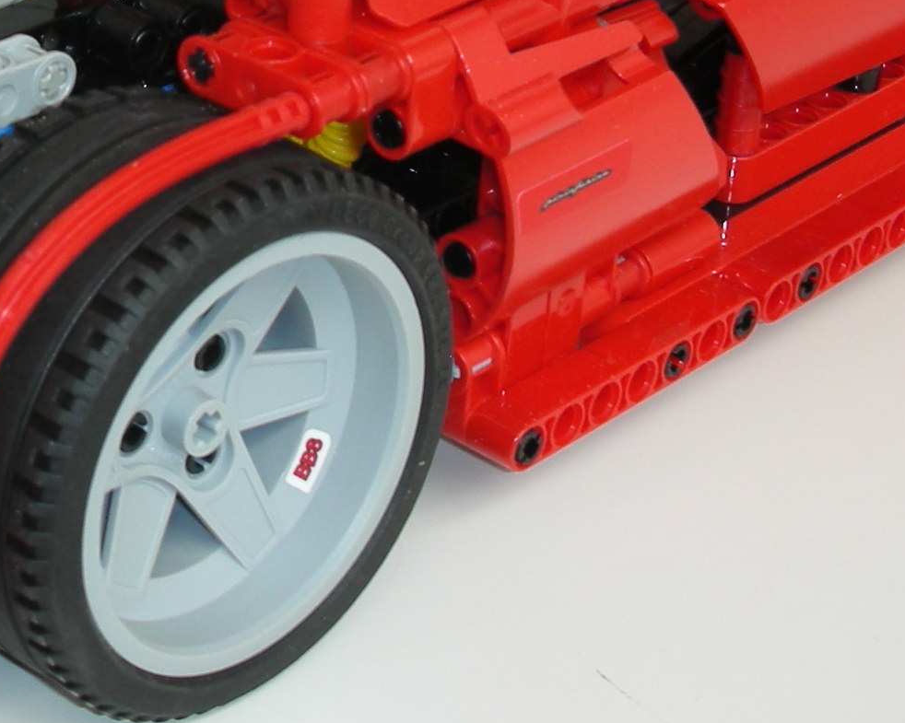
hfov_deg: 18.8
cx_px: -86
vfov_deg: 15.4
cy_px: -33
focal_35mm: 98
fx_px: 2624
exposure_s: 1/30
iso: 50
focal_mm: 5.8
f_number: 3
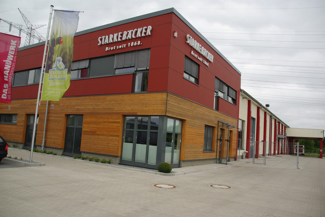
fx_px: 244
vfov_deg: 48.1
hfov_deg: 67.3
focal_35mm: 27
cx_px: 162
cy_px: 108
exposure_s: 1/180
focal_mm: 18
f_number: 4.5
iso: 100
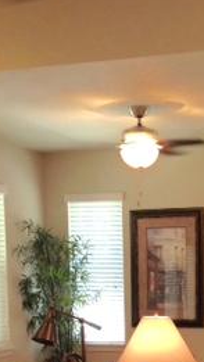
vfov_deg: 22.7
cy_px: 405
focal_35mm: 88
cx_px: 171
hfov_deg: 13.7
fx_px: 845
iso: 100
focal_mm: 4.12
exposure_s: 1/20
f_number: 2.4
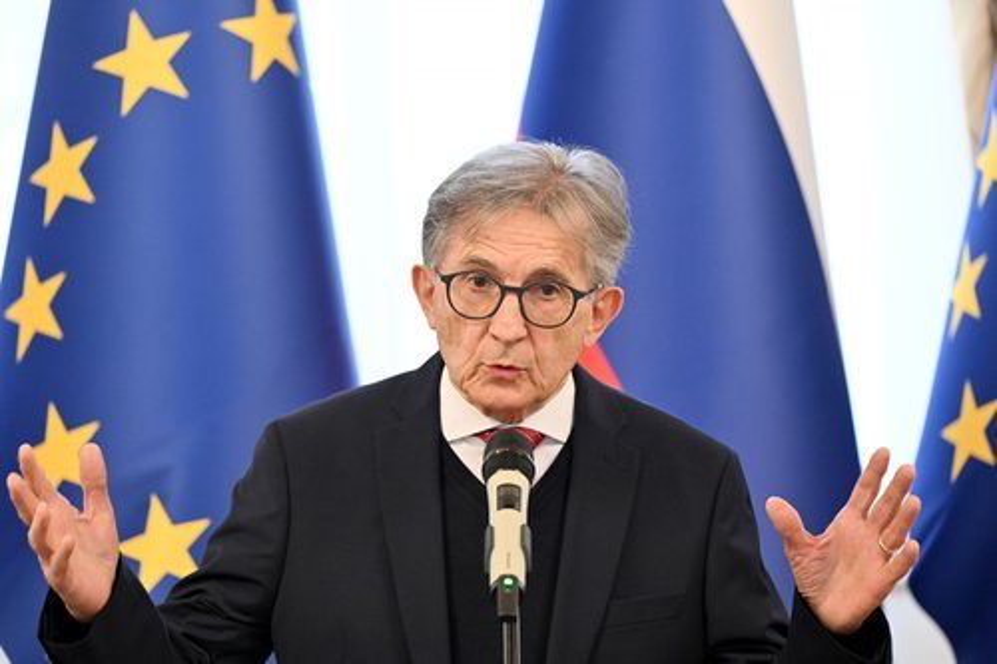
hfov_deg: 10.3
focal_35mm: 200
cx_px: 498
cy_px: 332
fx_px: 5537
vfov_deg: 6.9
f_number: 4
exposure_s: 1/200
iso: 3200
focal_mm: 200
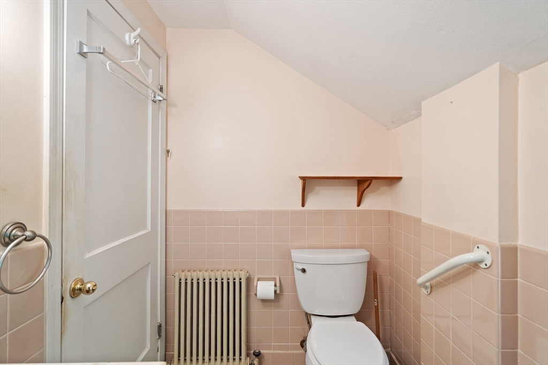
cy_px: 182
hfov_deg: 96.7
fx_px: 244
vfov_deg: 73.8
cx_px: 274
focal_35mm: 16
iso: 50
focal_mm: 16
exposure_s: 1.3
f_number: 4.5
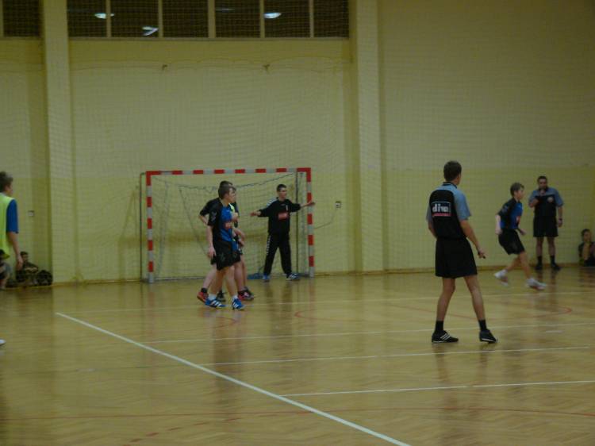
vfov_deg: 13.8
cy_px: 223
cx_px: 298
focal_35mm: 107
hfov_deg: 18.4
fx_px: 1839
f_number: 2.8
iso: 200
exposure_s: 1/30
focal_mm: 17.9
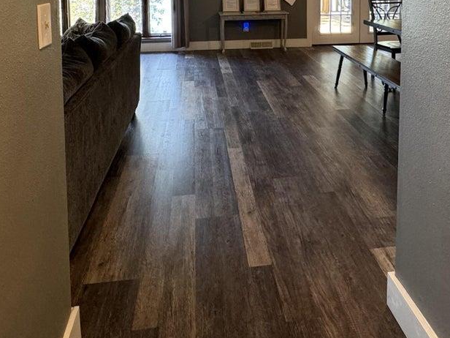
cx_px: 247
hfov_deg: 58.2
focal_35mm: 31
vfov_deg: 39.5
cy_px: -8
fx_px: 403
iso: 200
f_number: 2.2
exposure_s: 1/60
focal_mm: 2.22
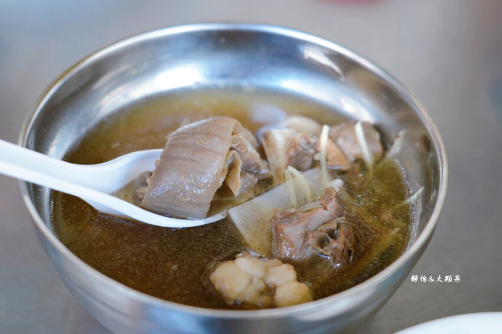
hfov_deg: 35.7
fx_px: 781
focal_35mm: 56
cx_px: 251
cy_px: 167
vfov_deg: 24.2
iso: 320
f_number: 4.5
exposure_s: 1/80
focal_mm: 56
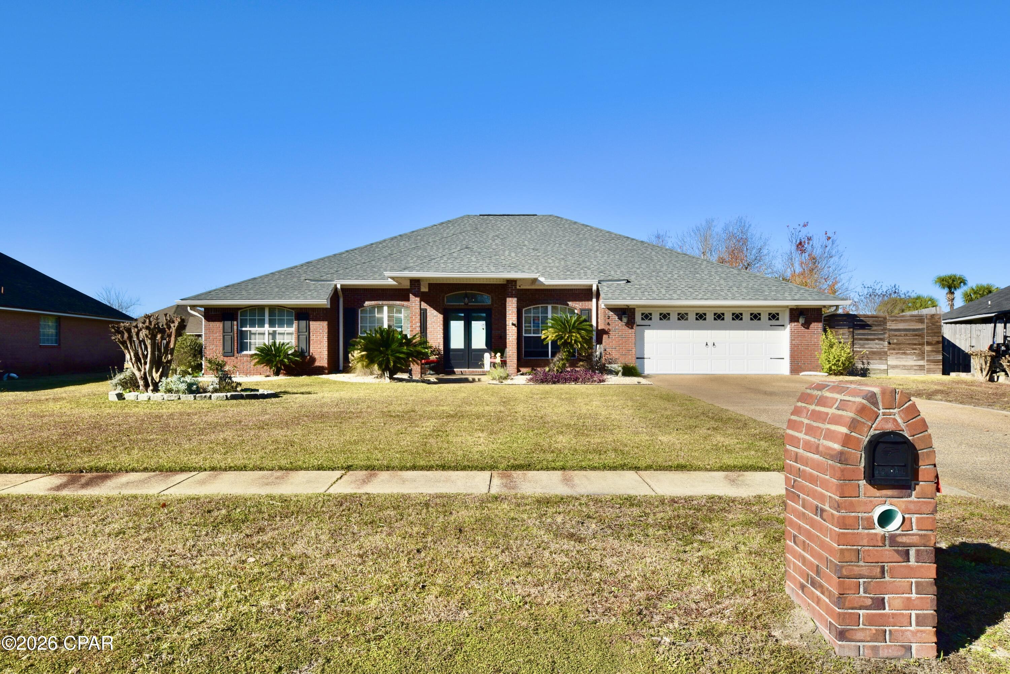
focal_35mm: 26
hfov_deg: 70.4
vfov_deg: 50.4
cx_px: 505
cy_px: 337
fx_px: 715
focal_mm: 17
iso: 100
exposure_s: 1/200
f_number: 10
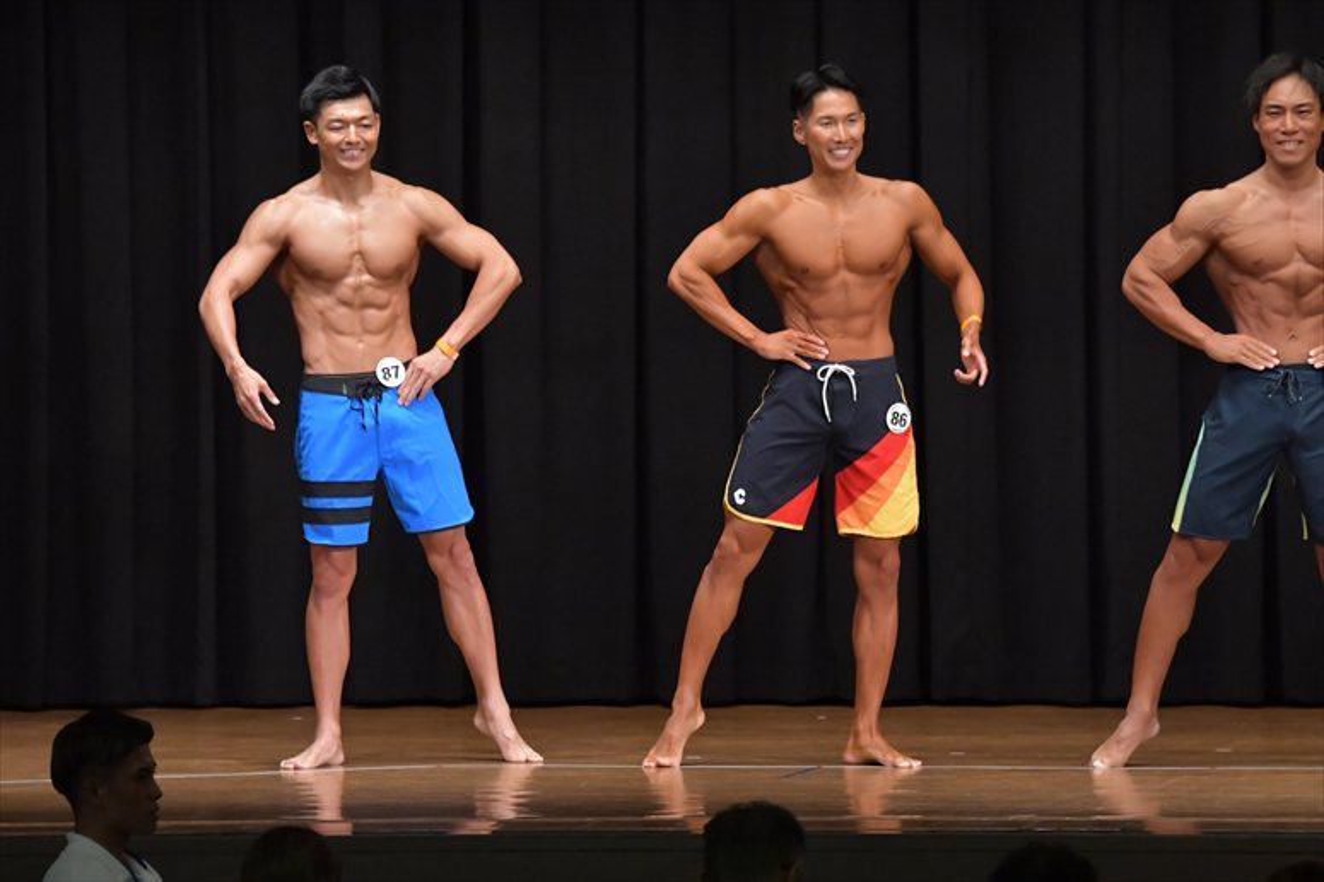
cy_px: 441
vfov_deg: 6.3
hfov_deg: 9.5
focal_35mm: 217
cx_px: 662
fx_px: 7977
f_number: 5.6
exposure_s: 1/400
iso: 6400
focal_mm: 145
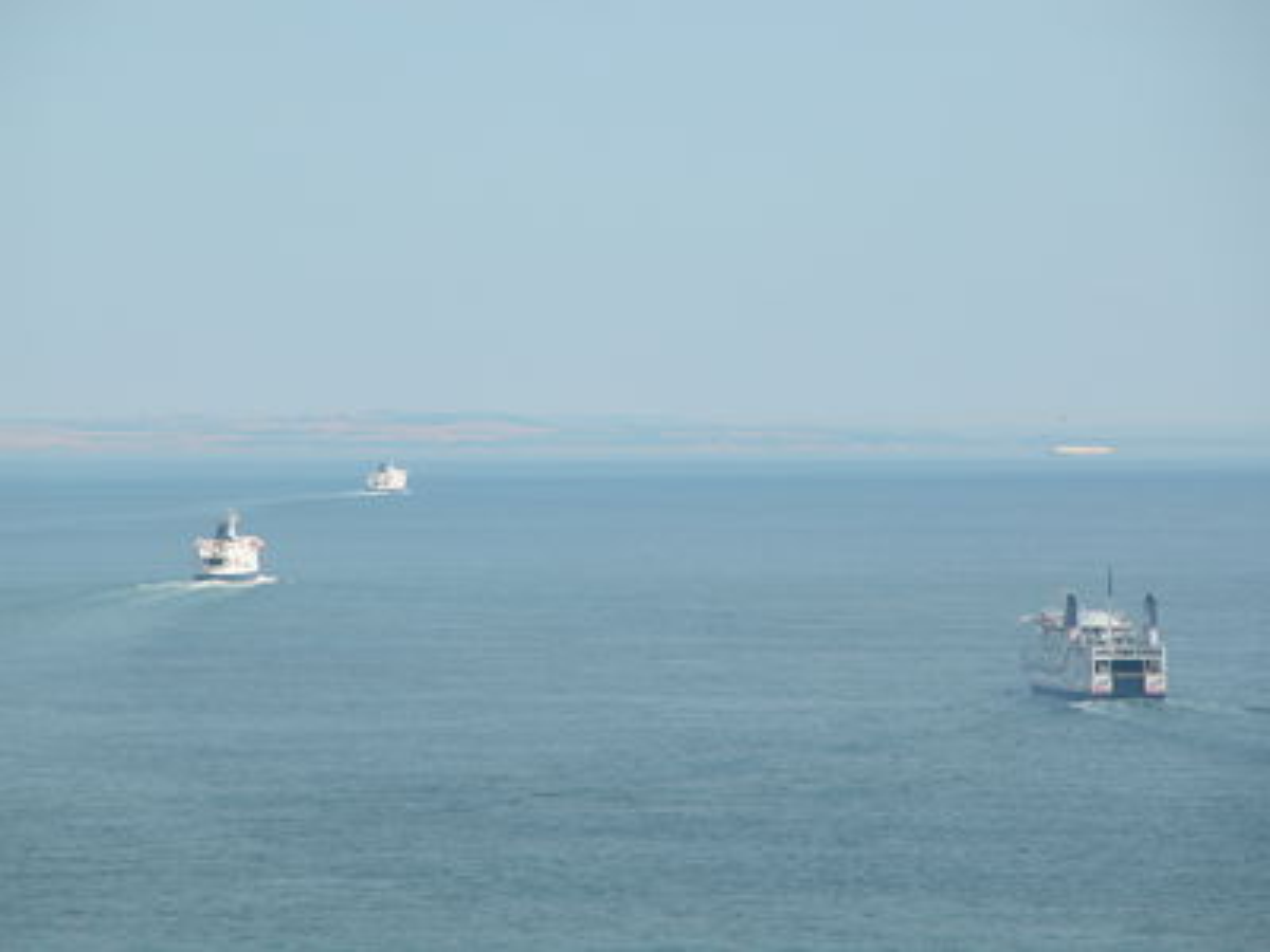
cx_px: 635
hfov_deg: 7.1
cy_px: 476
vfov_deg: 5.3
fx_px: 10273
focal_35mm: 280
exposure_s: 1/366
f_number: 5.9
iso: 100
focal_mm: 71.2
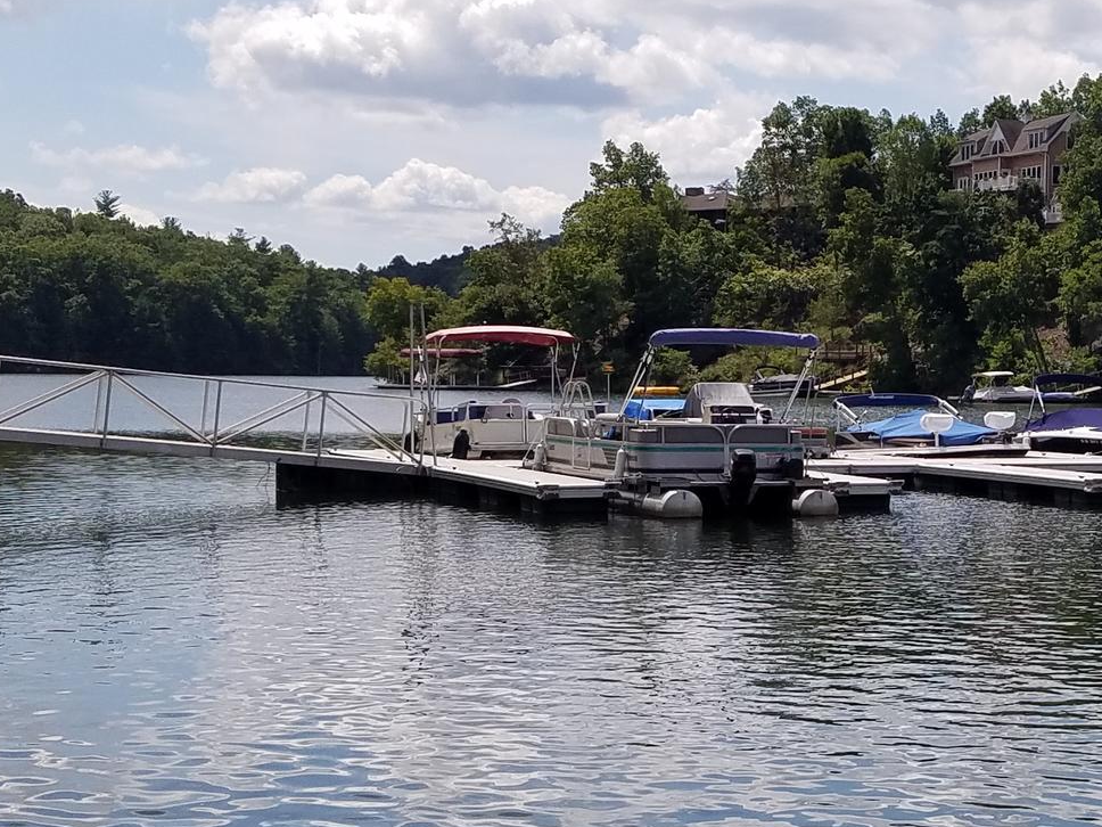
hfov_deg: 33.0
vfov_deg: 26.6
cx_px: 1011
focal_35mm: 55
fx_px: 1751
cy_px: 432
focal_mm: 4.2
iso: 50
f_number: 1.7
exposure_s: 1/4160
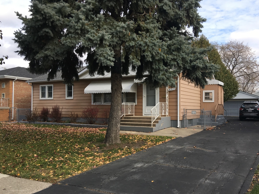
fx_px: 247
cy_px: 104
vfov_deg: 42.9
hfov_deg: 55.2
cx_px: 146
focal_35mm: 33
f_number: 2.2
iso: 25
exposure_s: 1/668
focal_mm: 4.15
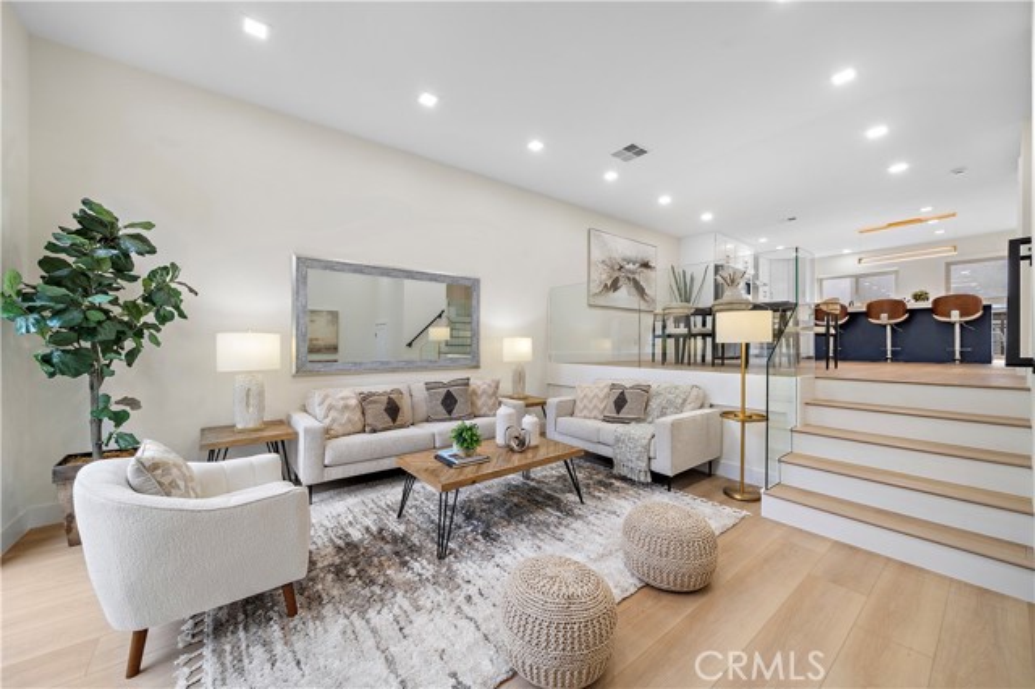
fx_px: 374
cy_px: 344
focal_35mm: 13
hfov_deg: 108.4
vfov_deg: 85.4
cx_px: 518
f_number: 8
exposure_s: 1/50
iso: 200
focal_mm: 13
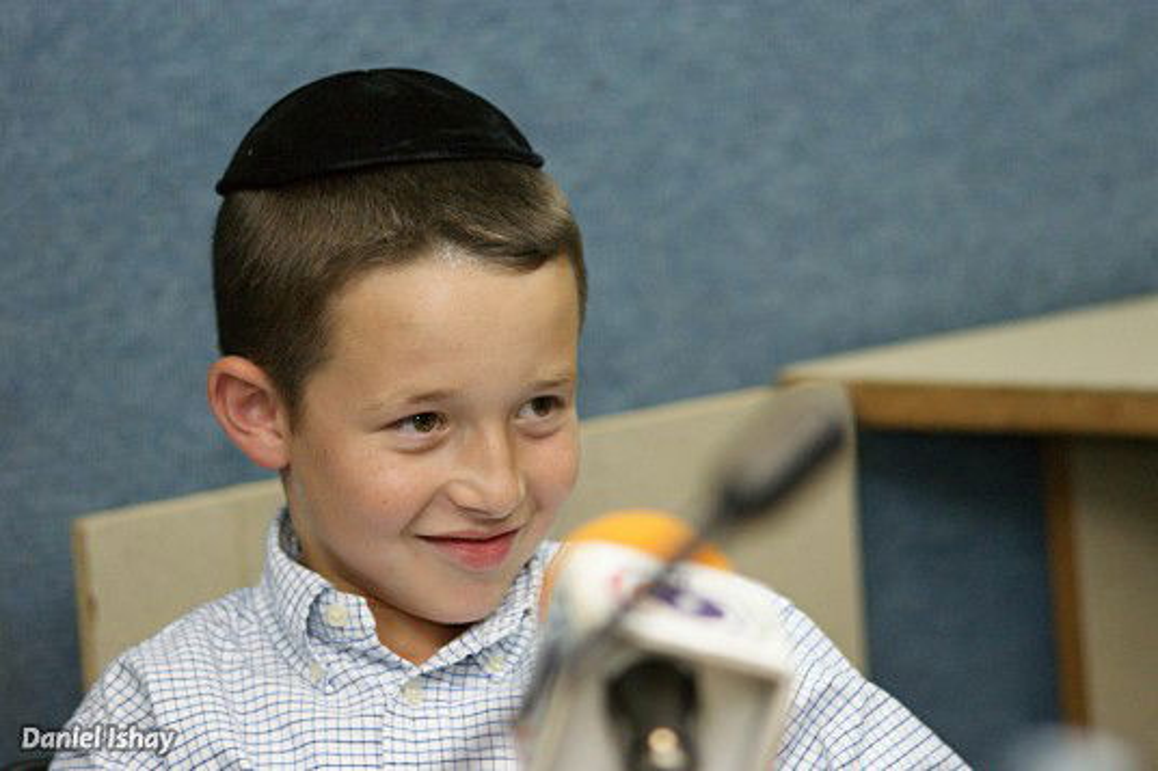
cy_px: 386
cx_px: 579
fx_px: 5064
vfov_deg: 8.7
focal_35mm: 158
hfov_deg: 13.0
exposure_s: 1/125
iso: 400
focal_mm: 105
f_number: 2.8
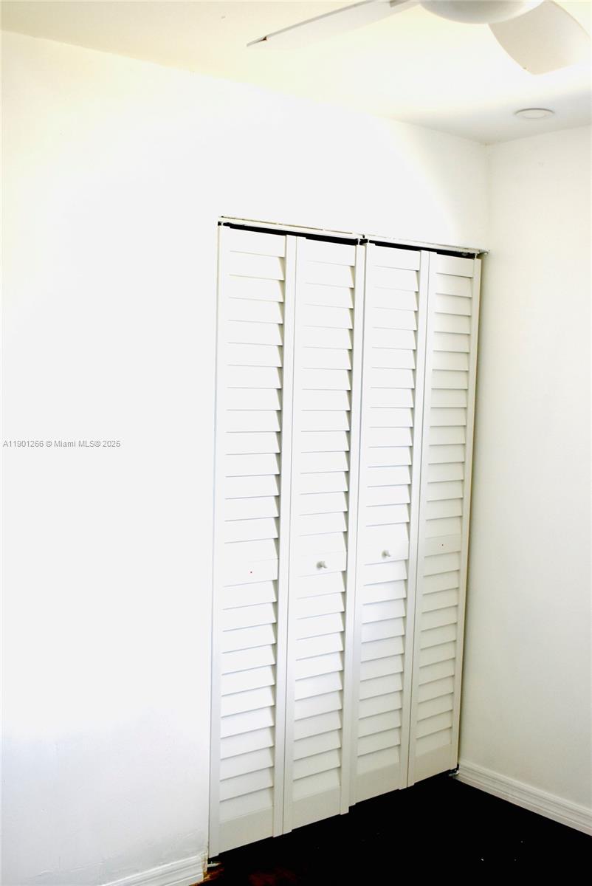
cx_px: 296
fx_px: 997
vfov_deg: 47.9
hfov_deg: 33.1
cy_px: 443
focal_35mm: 40
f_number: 5
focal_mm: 27
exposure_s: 1/100
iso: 400
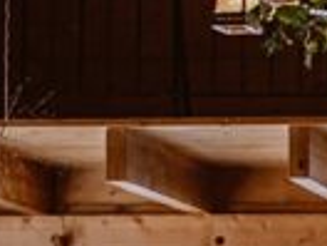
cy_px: 470
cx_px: 835
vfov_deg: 5.6
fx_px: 2466
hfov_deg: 7.1
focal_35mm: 261
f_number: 2
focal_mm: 35
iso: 1000
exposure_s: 1/250
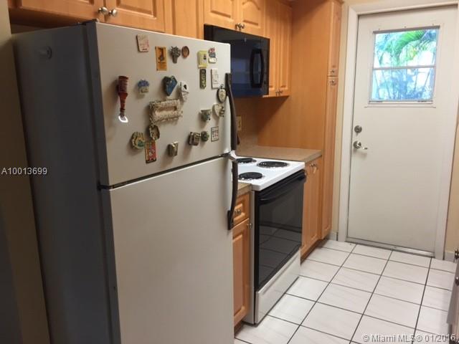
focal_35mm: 29
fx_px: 385
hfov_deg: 61.7
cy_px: 172
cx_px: 230
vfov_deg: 48.2
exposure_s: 1/30
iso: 80
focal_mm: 4.15
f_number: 2.2
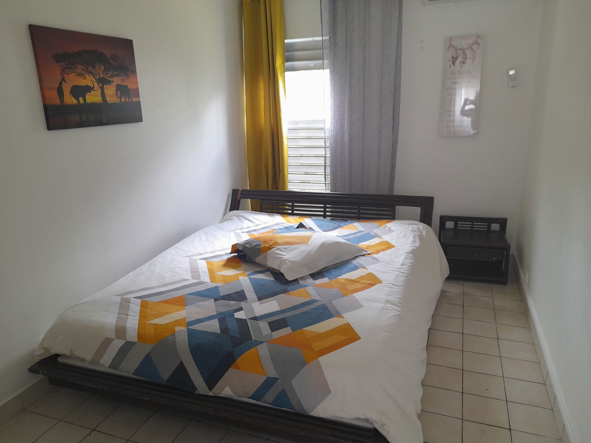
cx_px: 296
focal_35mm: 25
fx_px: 427
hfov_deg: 69.4
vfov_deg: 54.9
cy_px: 222
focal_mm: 4.6
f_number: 2
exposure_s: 1/50
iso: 100
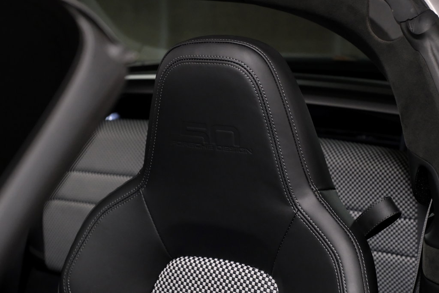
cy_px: 146
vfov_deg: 18.2
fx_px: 915
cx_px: 220
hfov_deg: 27.0
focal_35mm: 75
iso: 5000
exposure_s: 1/75
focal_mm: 50
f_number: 4.8
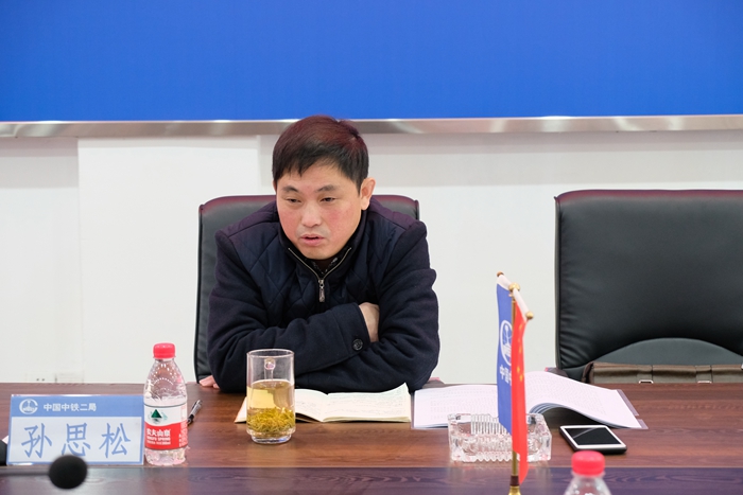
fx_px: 1362
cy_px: 248
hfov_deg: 30.5
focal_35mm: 66
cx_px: 372
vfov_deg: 20.6
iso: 2500
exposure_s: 1/30
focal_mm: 43.9
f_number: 4.7
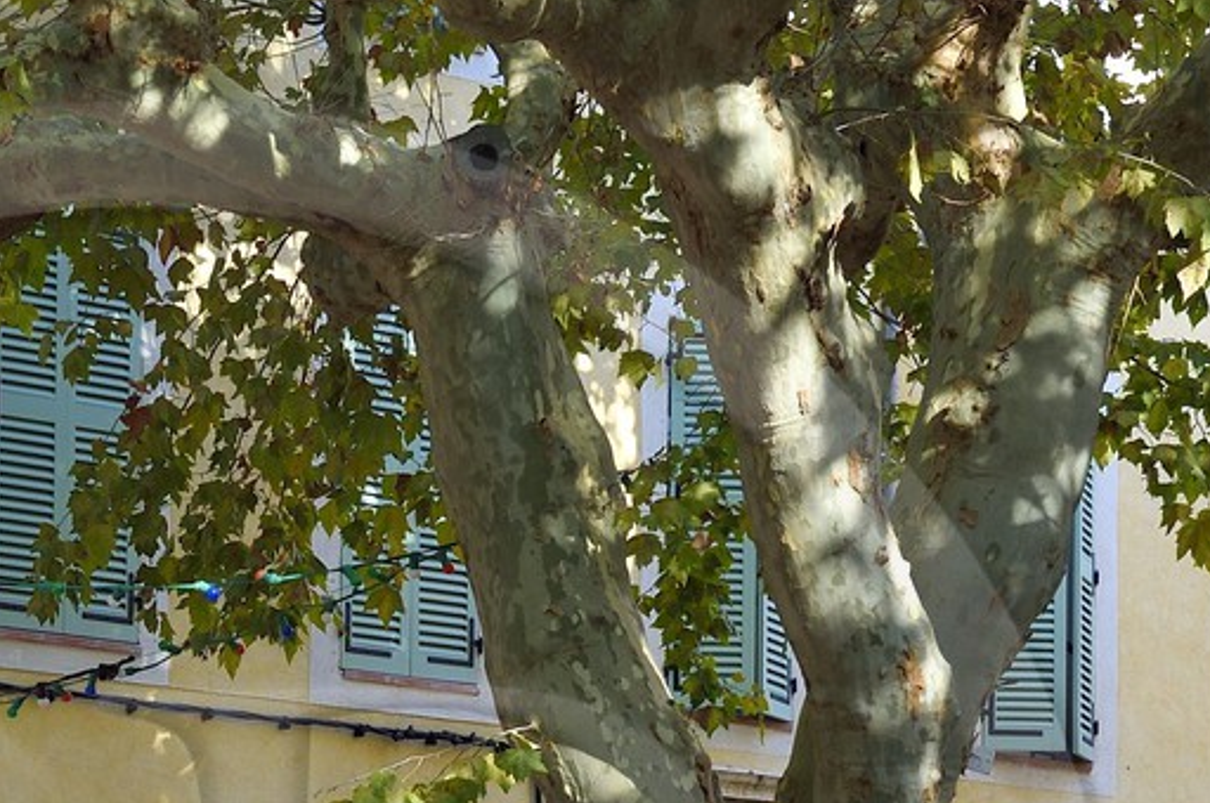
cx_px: 147
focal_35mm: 150
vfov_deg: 9.0
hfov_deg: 13.6
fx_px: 5035
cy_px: 1079
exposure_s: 1/200
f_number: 5.6
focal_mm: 48
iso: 400
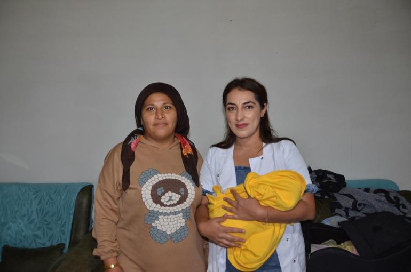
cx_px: 206
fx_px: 342
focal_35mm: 30
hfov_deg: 62.0
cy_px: 136
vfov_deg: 43.4
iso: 800
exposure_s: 1/60
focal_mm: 20
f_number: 3.5
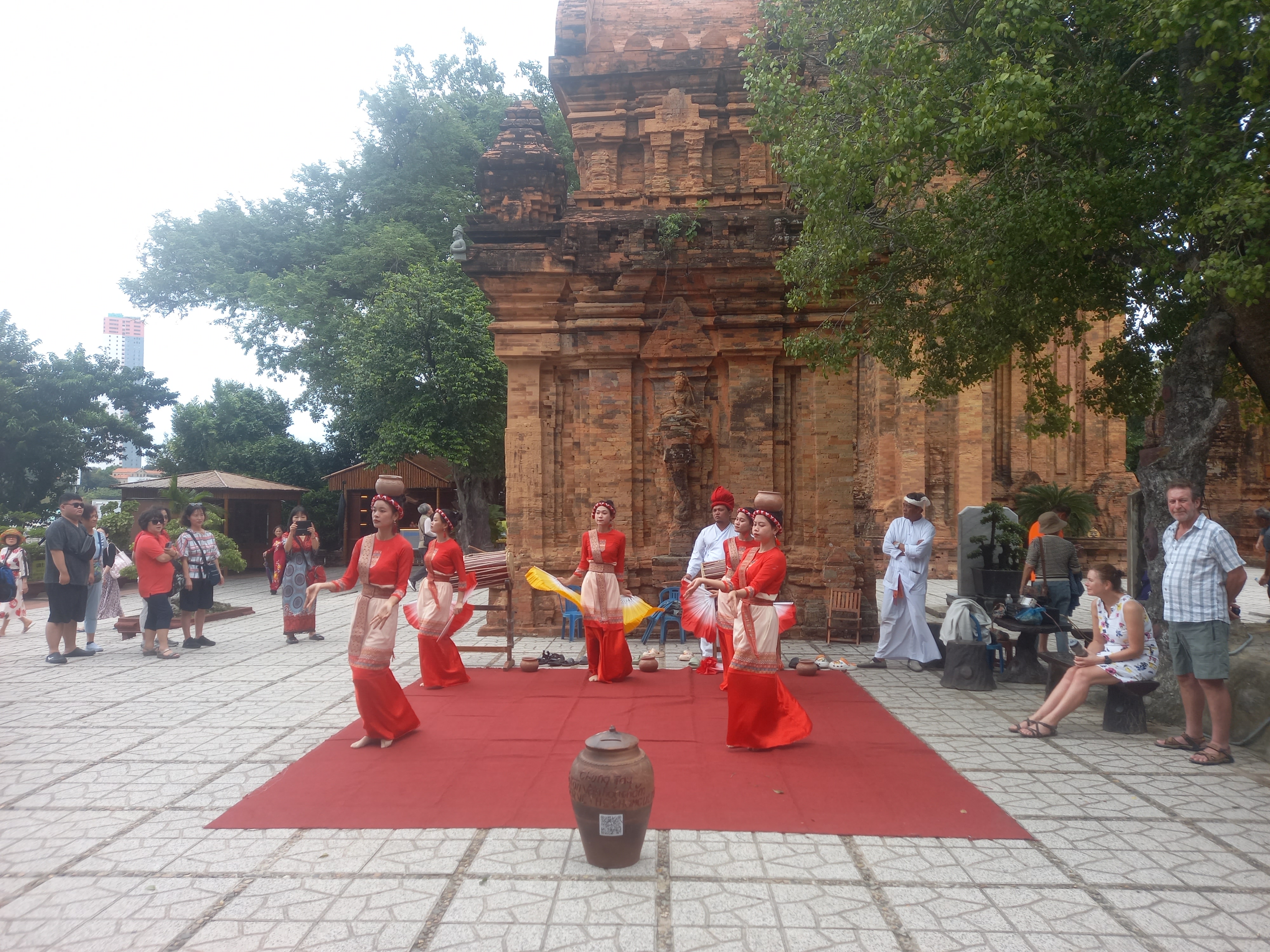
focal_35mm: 25
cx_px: 635
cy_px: 476
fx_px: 917
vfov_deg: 54.9
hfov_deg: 69.4
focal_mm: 4.6
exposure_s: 1/229
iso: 25
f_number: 2
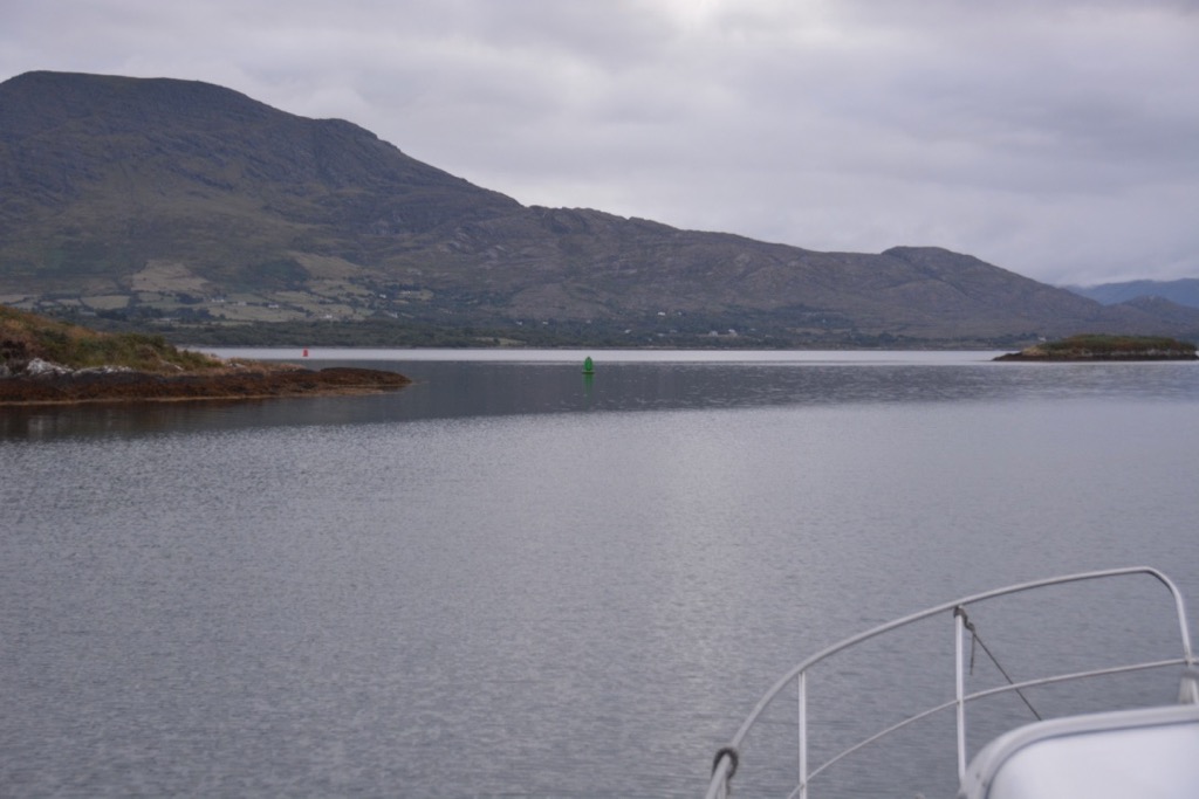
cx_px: 600
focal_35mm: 66
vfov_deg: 20.6
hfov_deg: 30.5
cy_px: 400
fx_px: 2198
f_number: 4.5
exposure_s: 1/50
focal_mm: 44
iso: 800
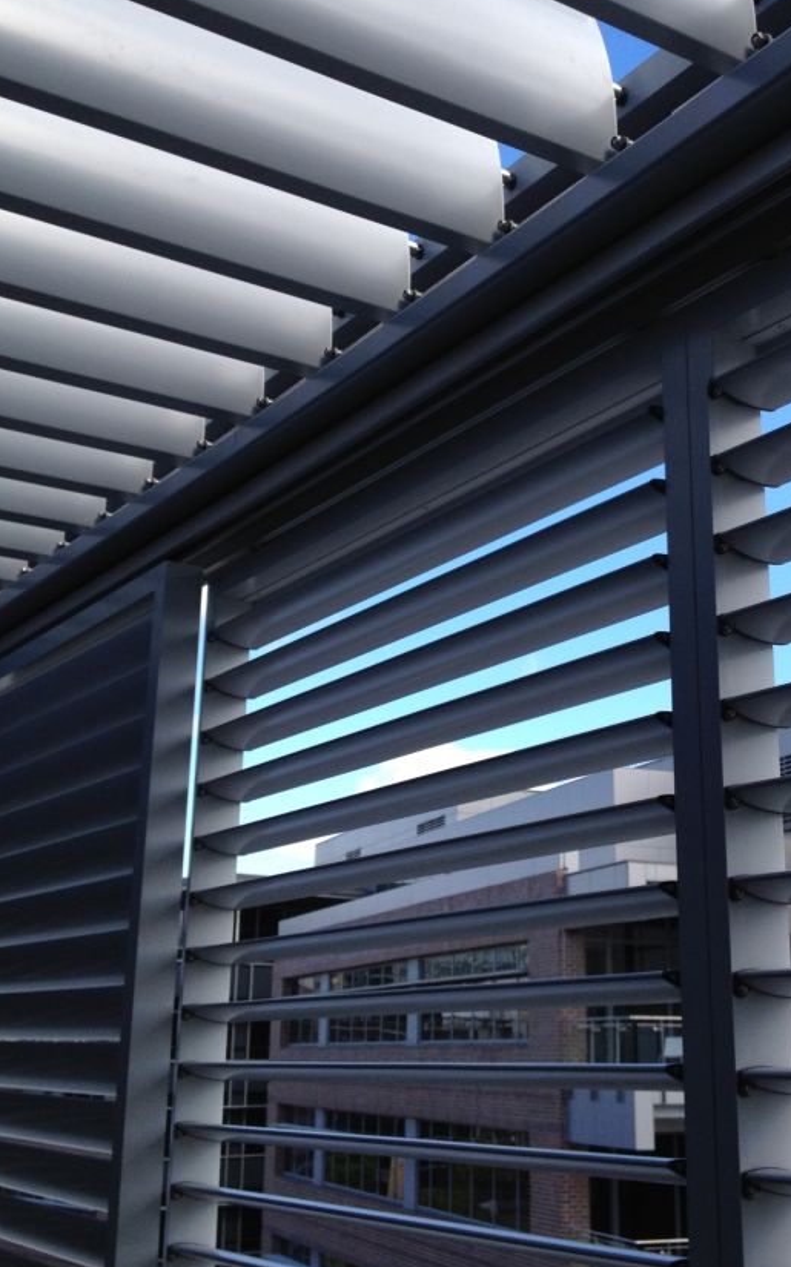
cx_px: 565
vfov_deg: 39.4
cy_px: 504
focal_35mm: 51
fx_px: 1761
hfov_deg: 25.1
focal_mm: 4.28
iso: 64
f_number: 2.4
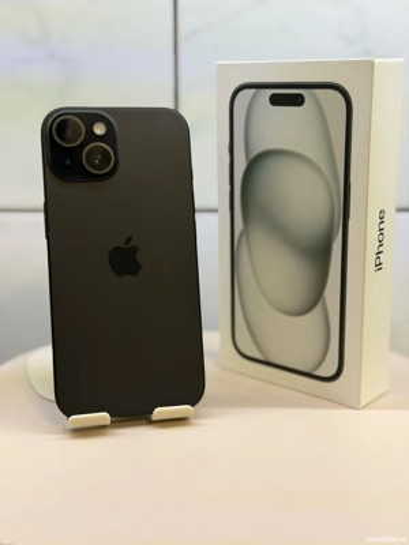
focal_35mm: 48
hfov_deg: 30.3
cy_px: 272
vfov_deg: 39.7
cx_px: 204
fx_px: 756
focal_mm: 6.76
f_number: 1.78
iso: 64
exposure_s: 1/50
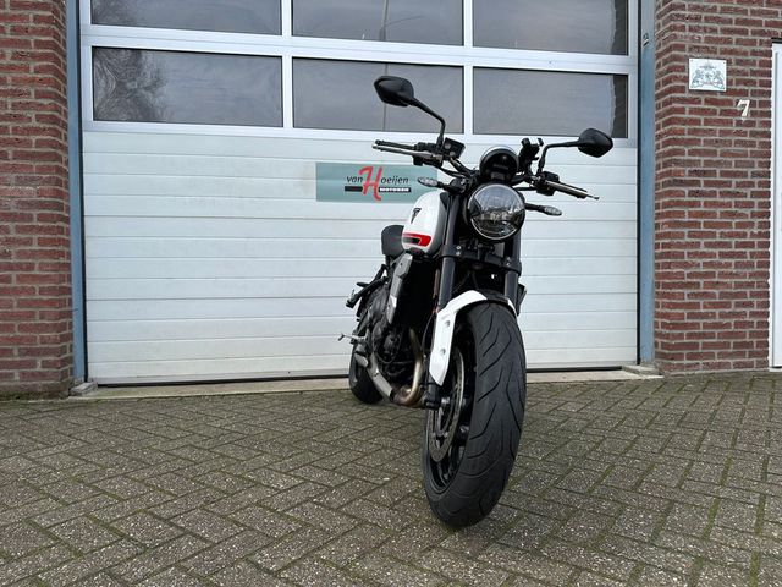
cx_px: 391
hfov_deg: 71.6
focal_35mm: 24
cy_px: 294
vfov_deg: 56.8
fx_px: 542
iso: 80
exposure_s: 1/1212
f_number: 1.78
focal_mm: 6.86
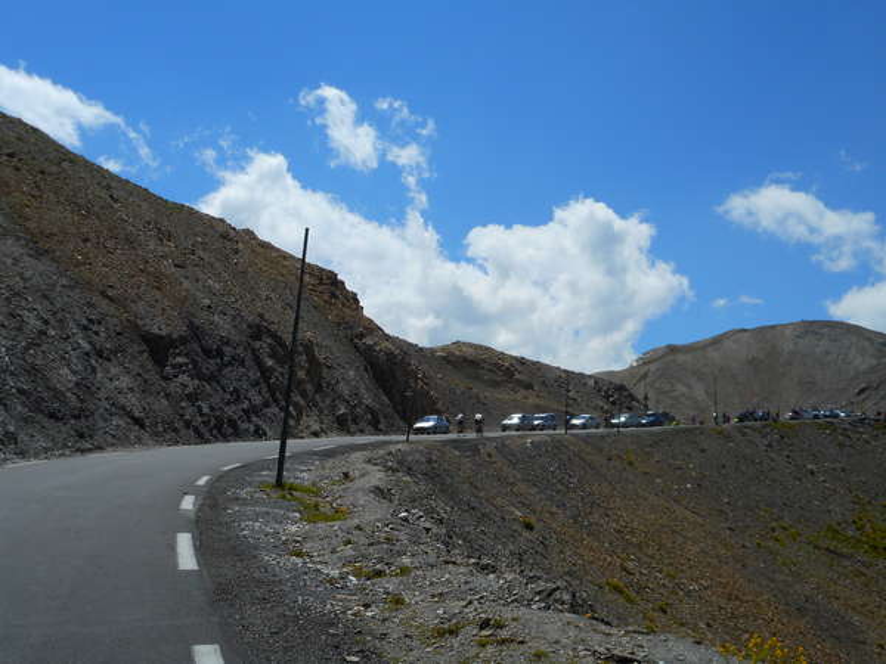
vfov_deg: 32.9
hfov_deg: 42.9
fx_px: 1126
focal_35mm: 44
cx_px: 443
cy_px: 332
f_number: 4.7
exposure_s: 1/1250
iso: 80
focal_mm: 7.9
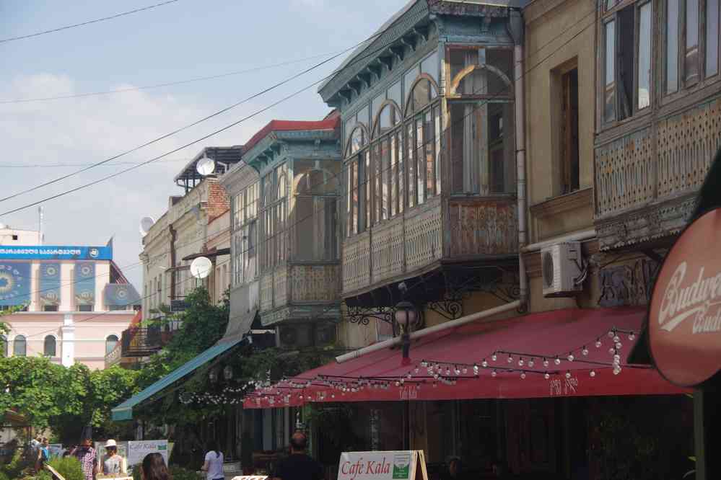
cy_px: 240
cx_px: 360
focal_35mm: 98
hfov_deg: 20.9
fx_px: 1953
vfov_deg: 14.0
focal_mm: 65
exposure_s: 1/100
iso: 200
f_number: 9
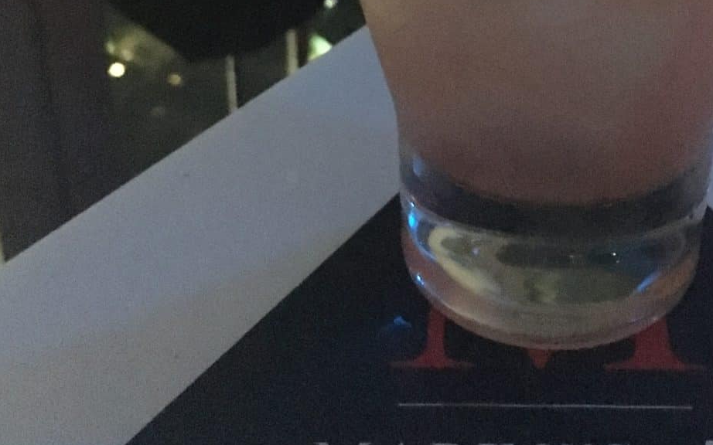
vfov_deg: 18.9
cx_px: 542
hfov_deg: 31.4
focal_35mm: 64
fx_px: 1243
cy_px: -120
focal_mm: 4.15
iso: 2000
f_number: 2.2
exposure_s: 1/17
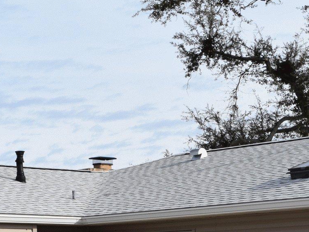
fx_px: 1183
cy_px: 305
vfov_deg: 10.9
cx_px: 198
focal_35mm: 133
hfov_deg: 14.9
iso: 200
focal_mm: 29
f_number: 9
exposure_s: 1/320
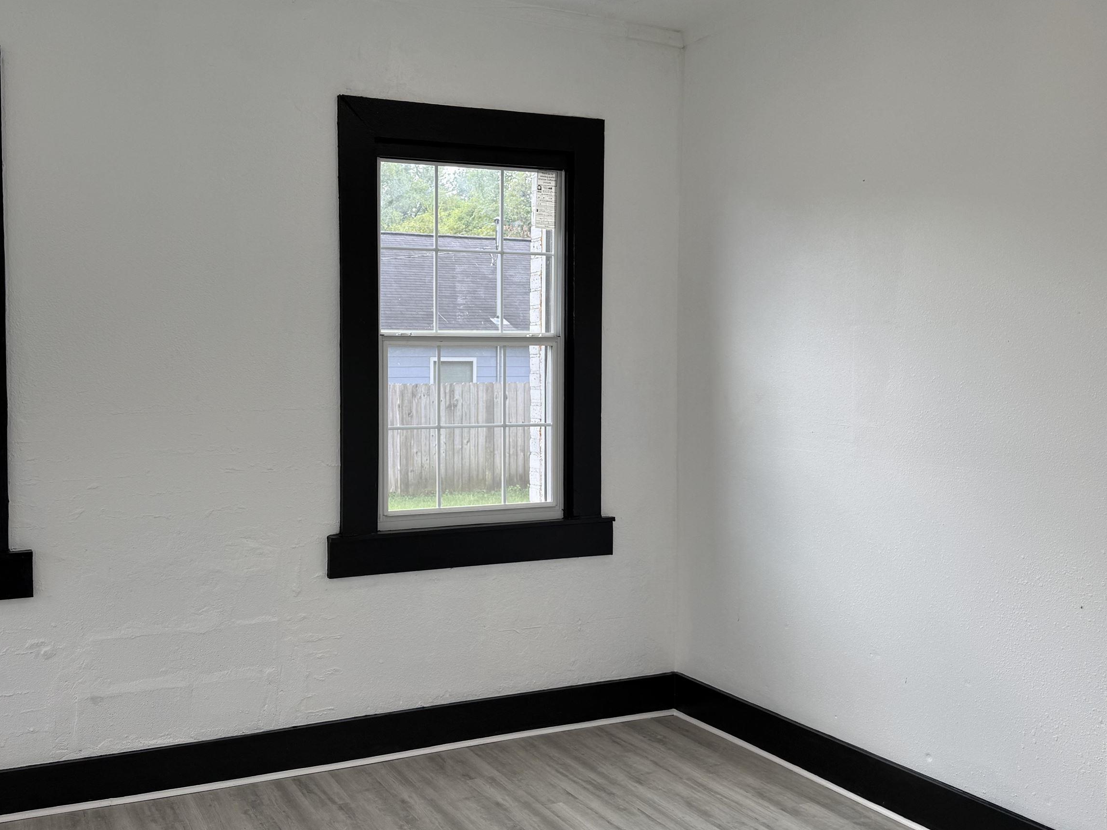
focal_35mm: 32
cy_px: 389
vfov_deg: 44.1
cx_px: 394
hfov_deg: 55.9
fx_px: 1023
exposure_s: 1/230
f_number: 1.78
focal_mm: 6.76
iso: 80
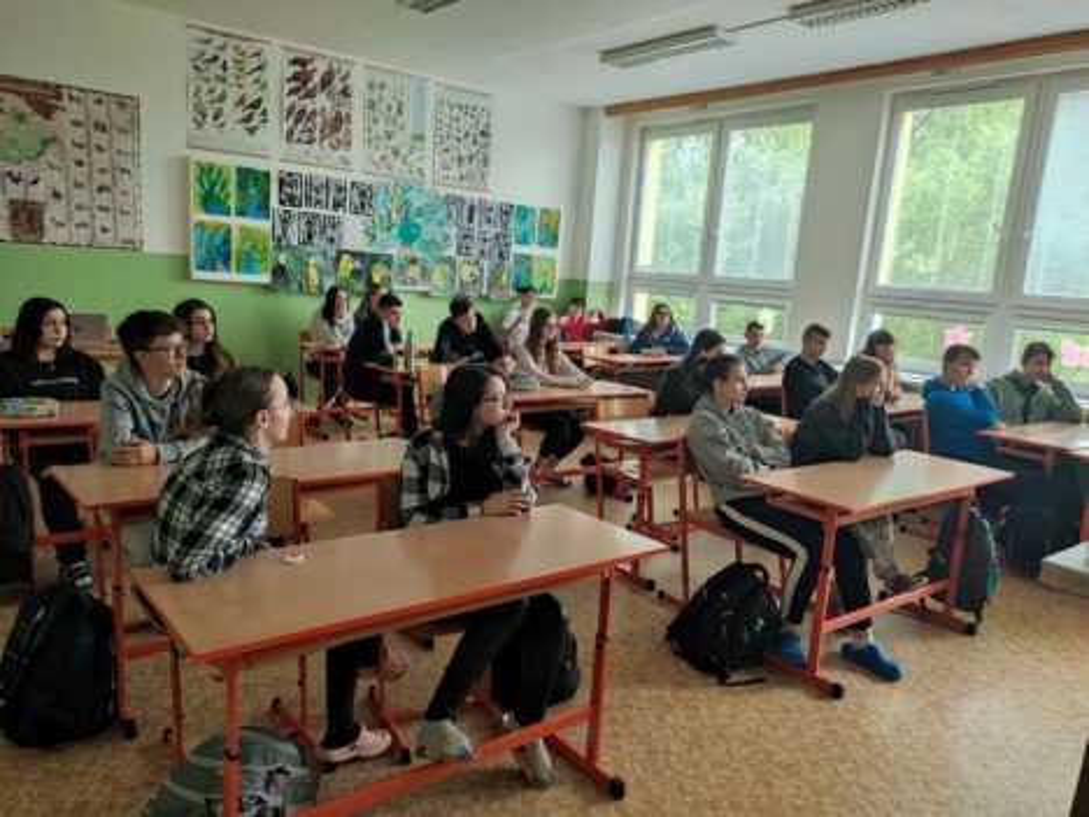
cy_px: 408
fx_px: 818
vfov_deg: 53.1
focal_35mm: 26
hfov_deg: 67.3
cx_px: 544
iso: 324
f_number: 1.79
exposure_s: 1/33
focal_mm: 4.74
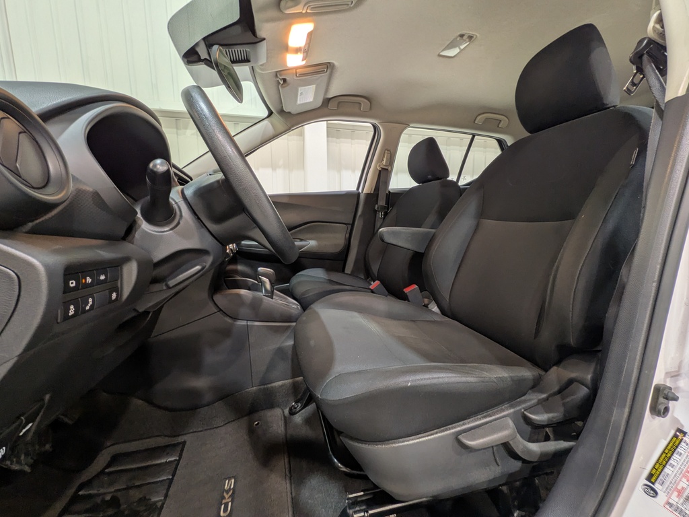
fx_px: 279
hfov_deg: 102.1
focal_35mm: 14
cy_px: 258
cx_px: 344
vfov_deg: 85.7
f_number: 2.2
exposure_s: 1/30
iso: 56
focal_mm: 1.83
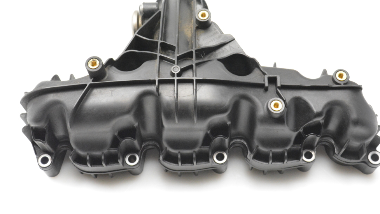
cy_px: 85
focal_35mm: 56
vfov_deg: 21.4
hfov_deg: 37.2
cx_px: 199
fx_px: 564
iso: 6400
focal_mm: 34
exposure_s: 1/320
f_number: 9
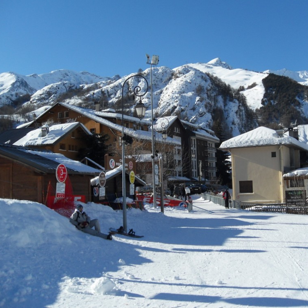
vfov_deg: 40.0
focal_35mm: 42
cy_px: 156
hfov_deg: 39.7
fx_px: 423
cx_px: 195
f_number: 8.2
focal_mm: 6.3
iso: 80
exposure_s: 1/250
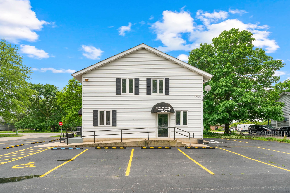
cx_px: 145
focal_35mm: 18
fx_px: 145
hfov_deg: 90.0
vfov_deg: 67.4
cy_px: 96
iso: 400
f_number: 10
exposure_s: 1/125
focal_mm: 18
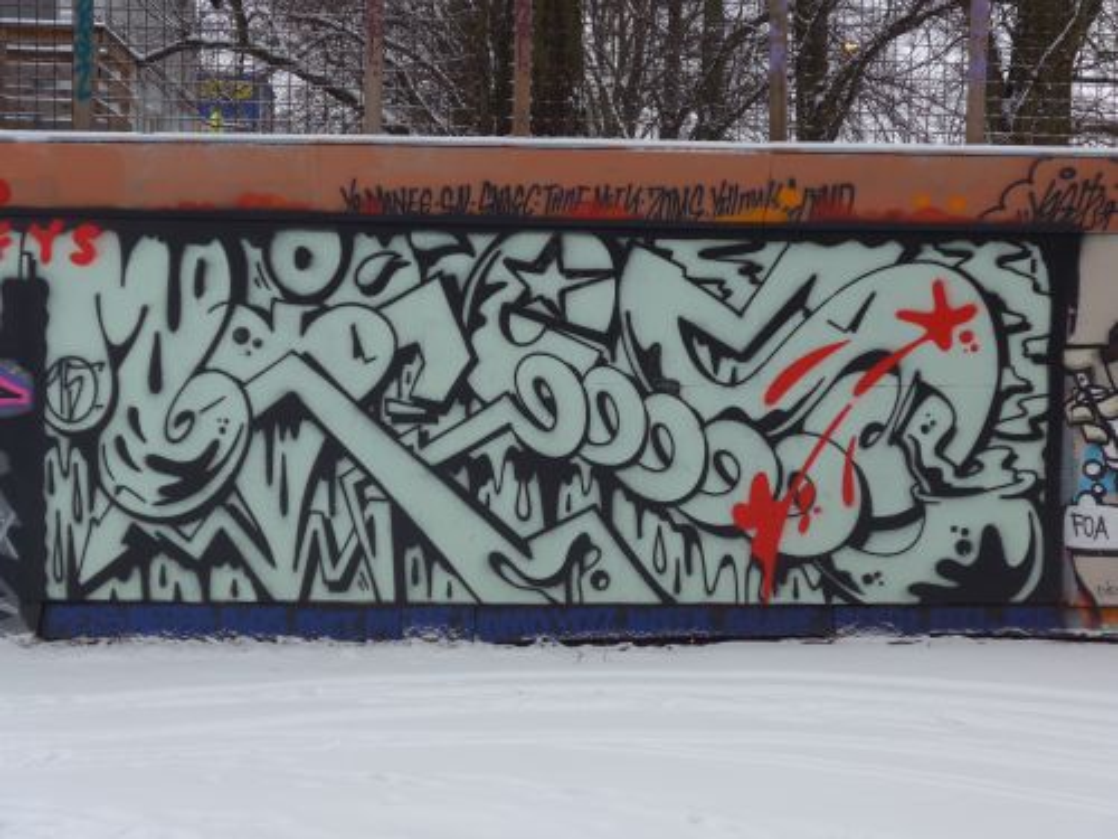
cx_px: 559
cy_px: 420
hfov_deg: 36.8
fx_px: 1679
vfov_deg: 28.0
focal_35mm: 52
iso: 80
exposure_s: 1/160
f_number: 3.3
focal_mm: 10.7
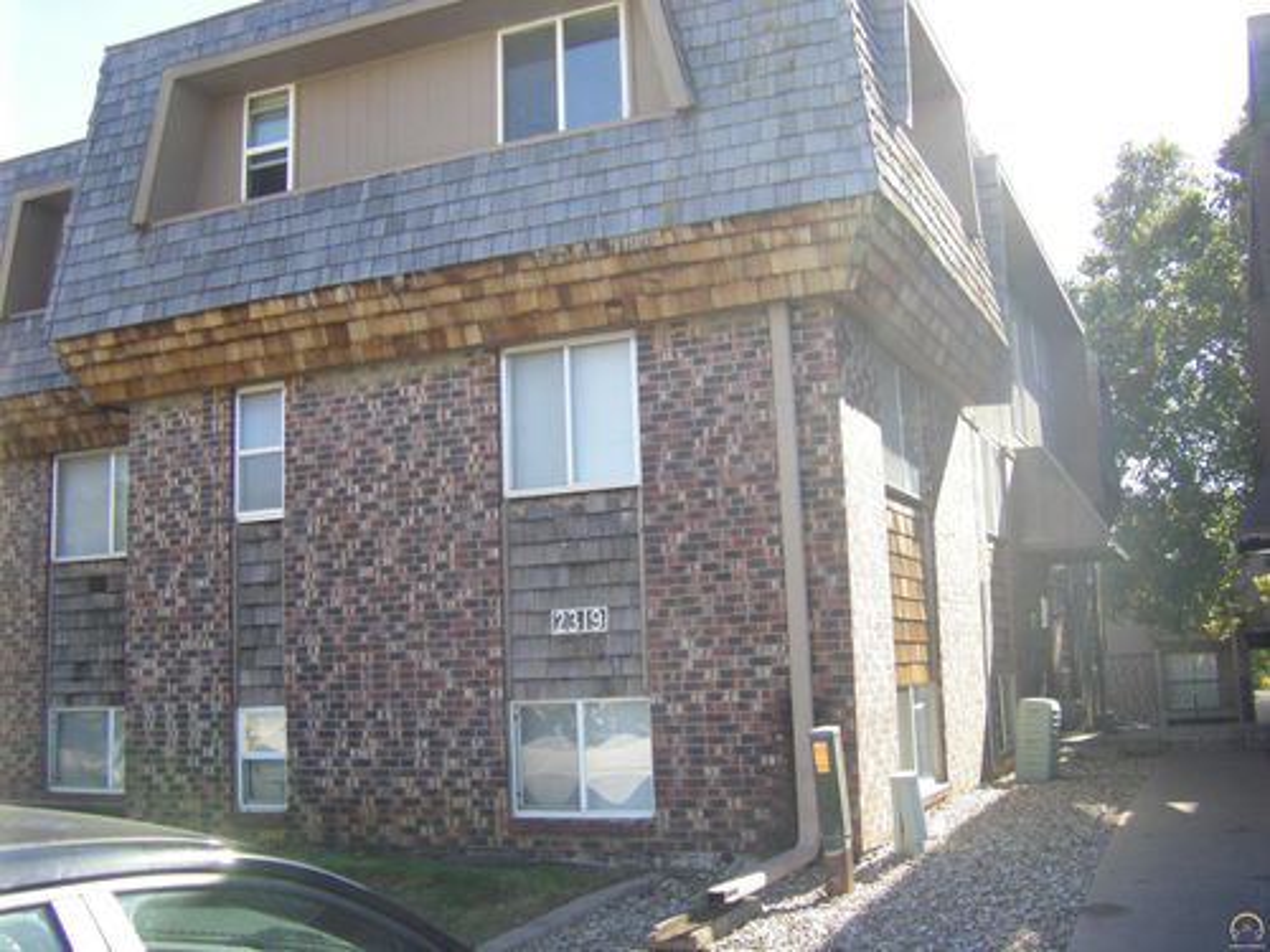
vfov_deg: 37.7
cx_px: 635
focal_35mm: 38
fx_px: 1394
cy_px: 476
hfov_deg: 49.0
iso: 80
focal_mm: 6.3
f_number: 3.5
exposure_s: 1/160
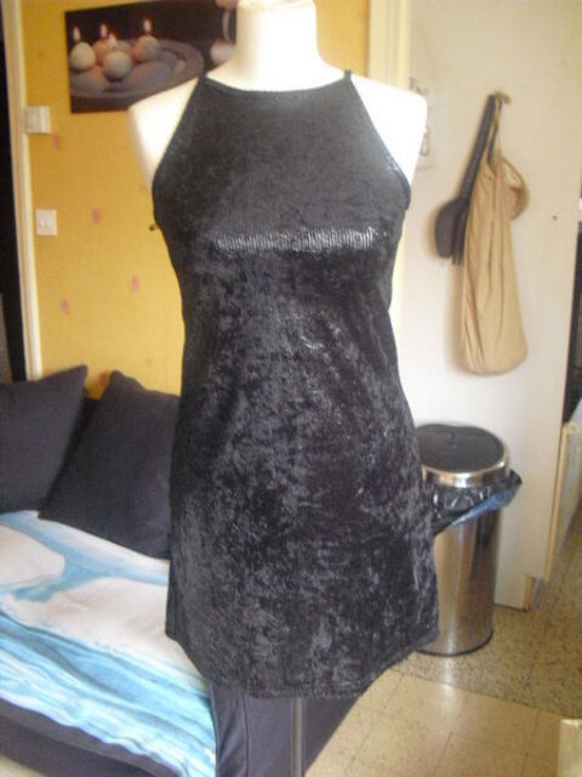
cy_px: 388
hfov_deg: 39.7
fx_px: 807
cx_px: 291
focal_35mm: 36
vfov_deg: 51.4
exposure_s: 1/8
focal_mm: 6.3
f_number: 3.1
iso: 800
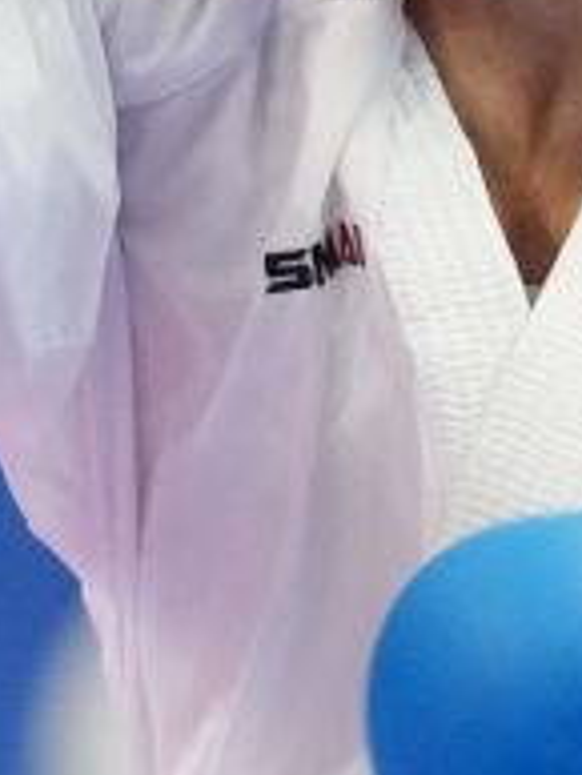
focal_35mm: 1647
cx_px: 48
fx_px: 36881
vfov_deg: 1.2
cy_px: 550
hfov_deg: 0.9
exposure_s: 1/1000
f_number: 2.8
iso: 4000
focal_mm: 184
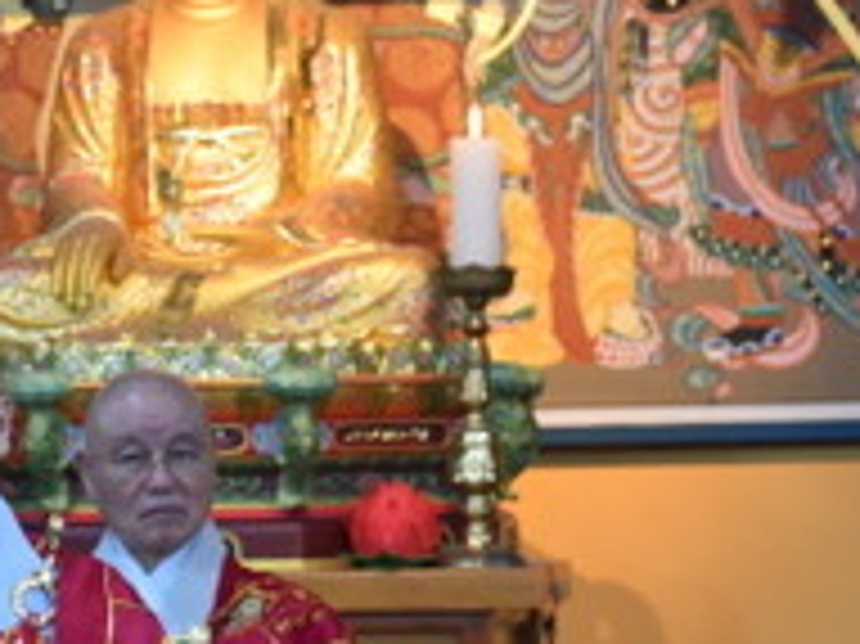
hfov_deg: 5.6
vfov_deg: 4.2
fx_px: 8715
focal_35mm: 351
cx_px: -113
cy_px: 333
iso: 1600
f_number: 5.6
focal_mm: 116
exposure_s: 1/60
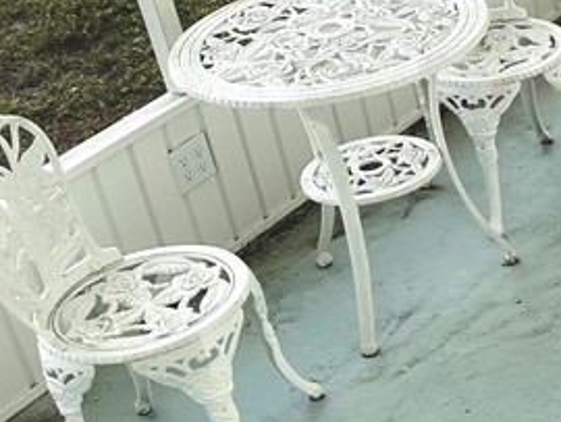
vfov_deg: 16.3
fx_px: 1476
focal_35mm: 91
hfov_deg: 17.7
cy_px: 183
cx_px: 981
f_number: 1.78
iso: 80
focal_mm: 6.86
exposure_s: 1/1131
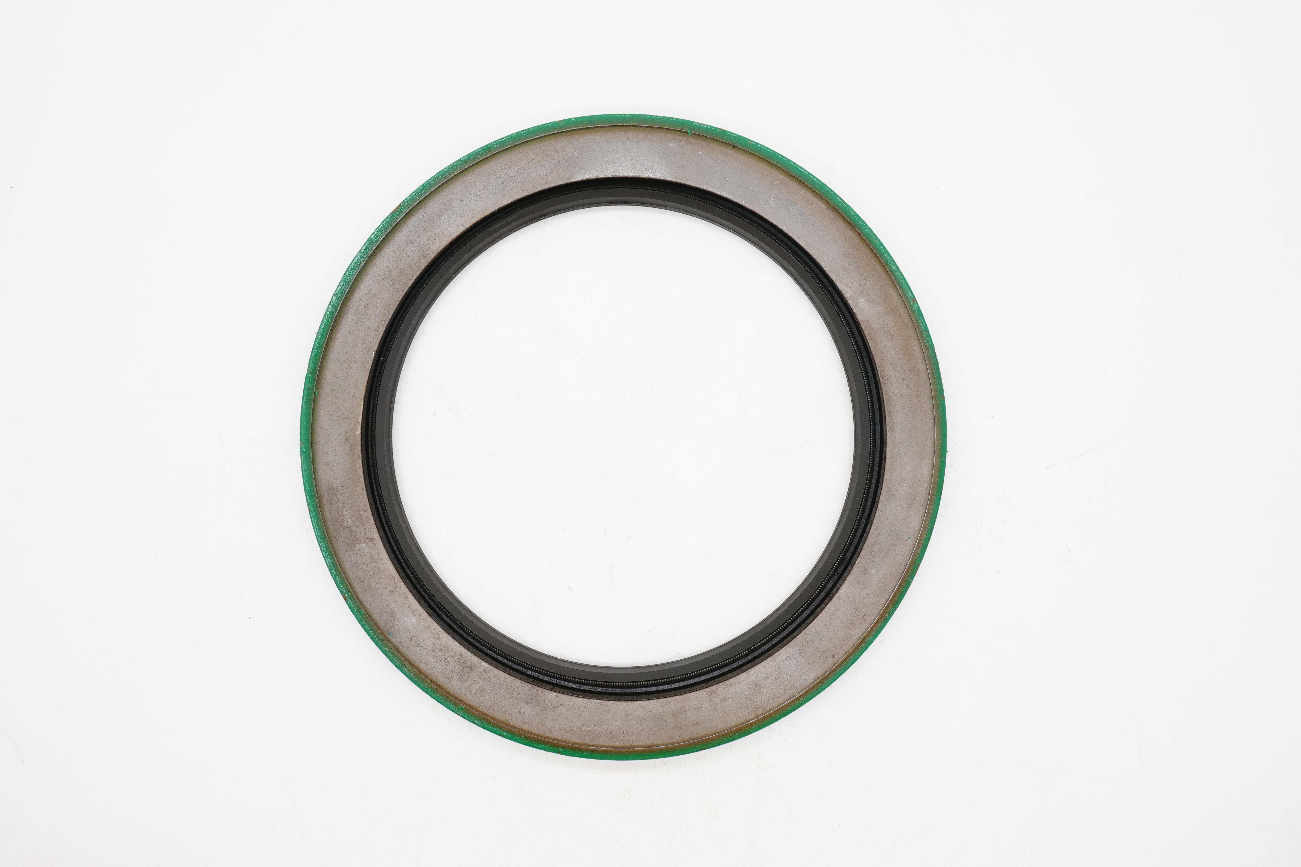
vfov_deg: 28.1
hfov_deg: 41.1
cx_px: 650
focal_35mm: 48
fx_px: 1735
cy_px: 434
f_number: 11
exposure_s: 1/60
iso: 640
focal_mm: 32
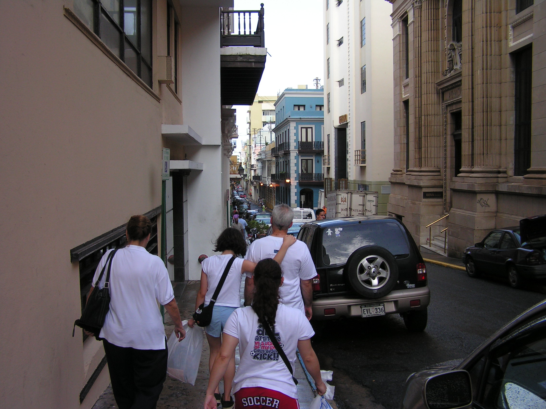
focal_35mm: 38
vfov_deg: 37.7
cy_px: 204
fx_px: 599
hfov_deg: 49.0
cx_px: 273
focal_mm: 6.3
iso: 50
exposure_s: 1/320
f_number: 2.8
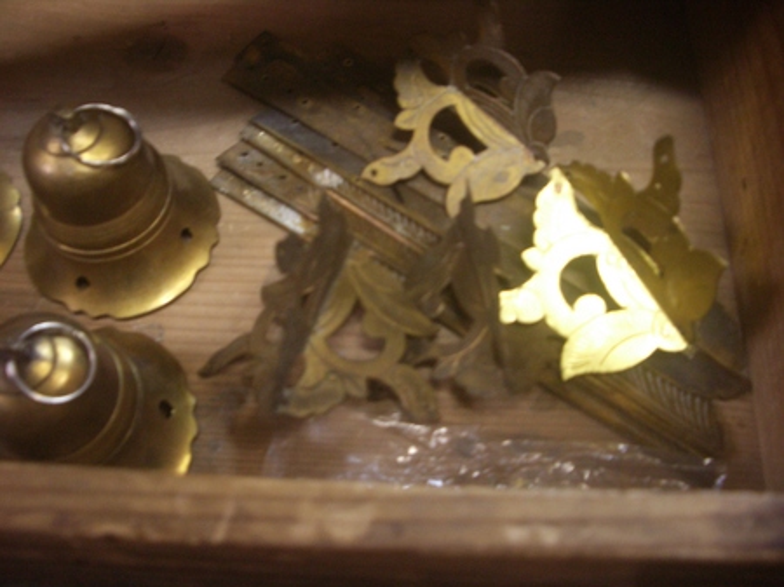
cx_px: 392
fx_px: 792
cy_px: 294
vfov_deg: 40.7
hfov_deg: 52.7
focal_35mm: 35
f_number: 2.6
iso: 200
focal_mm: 5.8
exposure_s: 1/6
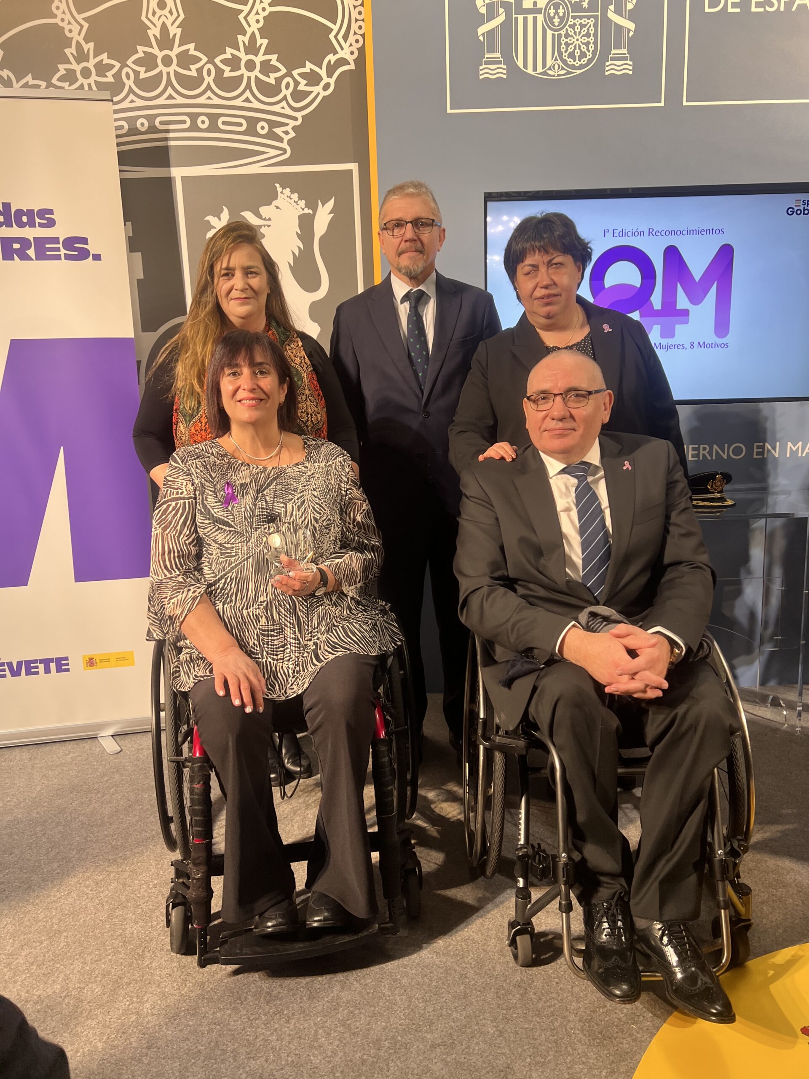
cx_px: 404
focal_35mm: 26
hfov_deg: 53.1
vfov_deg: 67.3
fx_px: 810
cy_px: 540
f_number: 1.5
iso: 100
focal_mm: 5.7
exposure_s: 1/100
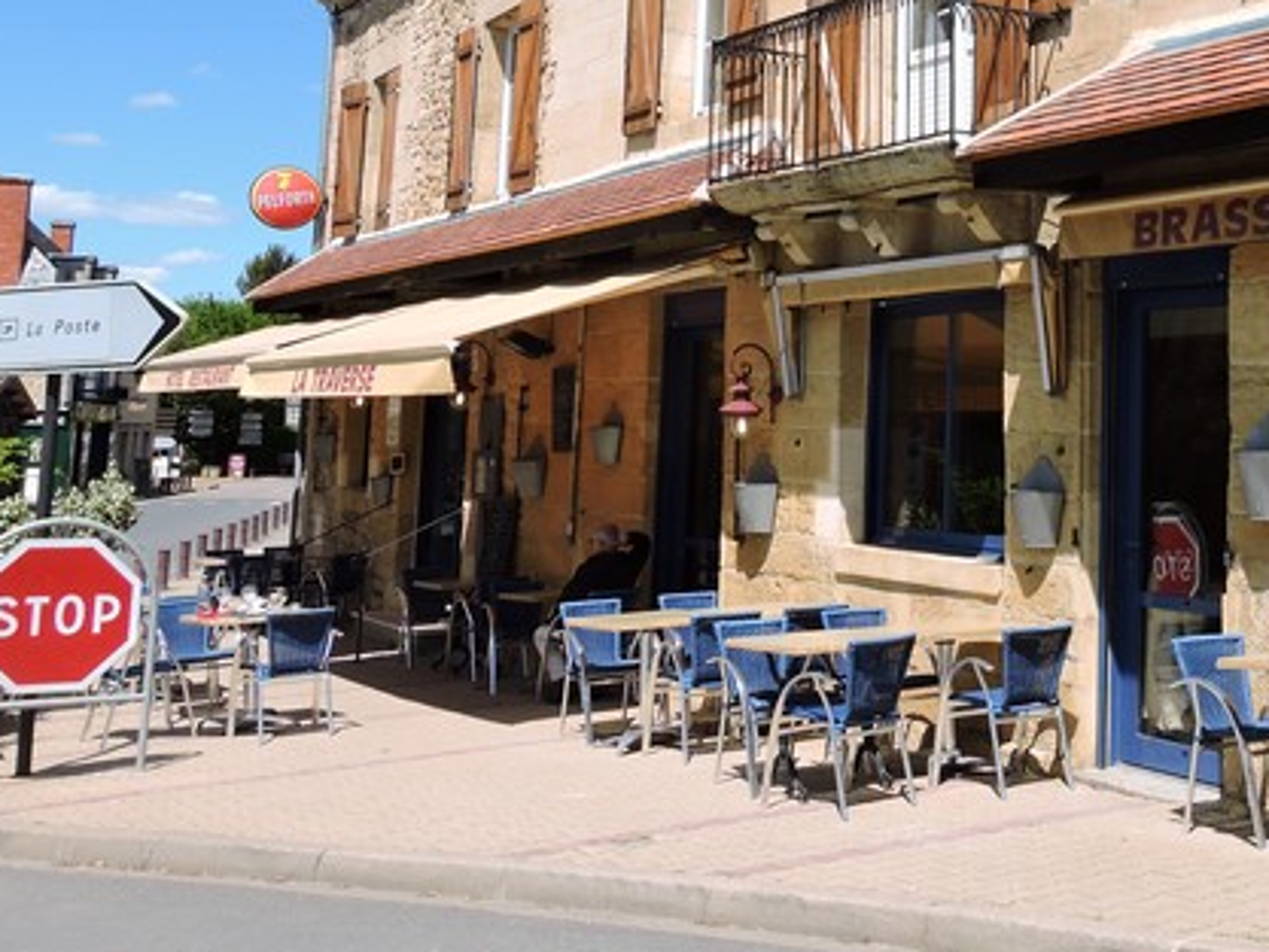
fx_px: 1687
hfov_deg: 39.1
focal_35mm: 46
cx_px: 1074
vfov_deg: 30.8
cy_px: 207
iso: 100
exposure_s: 1/1000
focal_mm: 4.3
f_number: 3.3
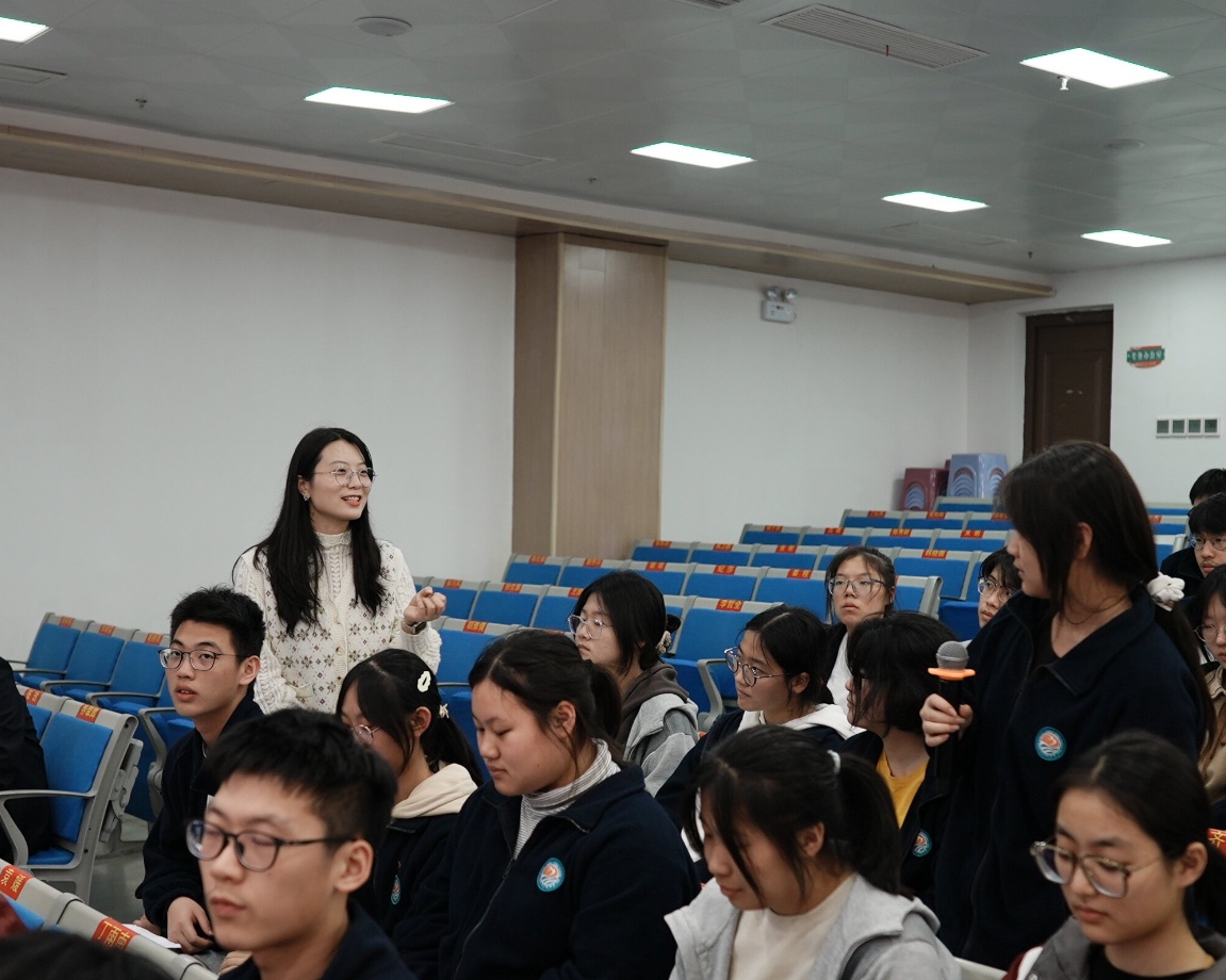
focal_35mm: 47
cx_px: 589
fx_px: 1705
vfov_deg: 32.1
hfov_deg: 39.5
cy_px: 526
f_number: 2.2
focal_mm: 24
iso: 200
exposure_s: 1/200
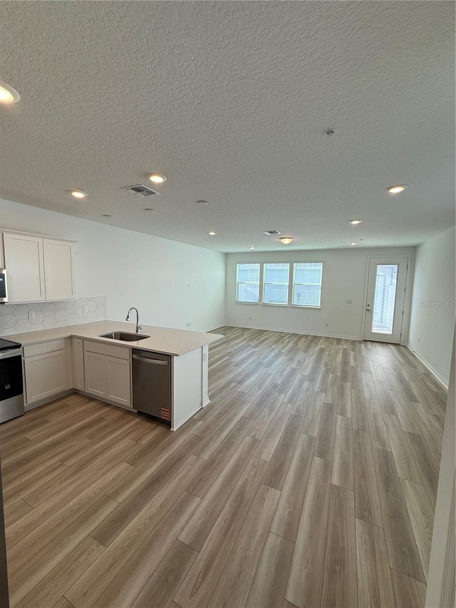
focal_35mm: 14
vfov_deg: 102.1
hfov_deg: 85.7
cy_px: 304
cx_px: 228
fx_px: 246
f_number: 2.2
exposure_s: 1/161
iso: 50
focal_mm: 2.22
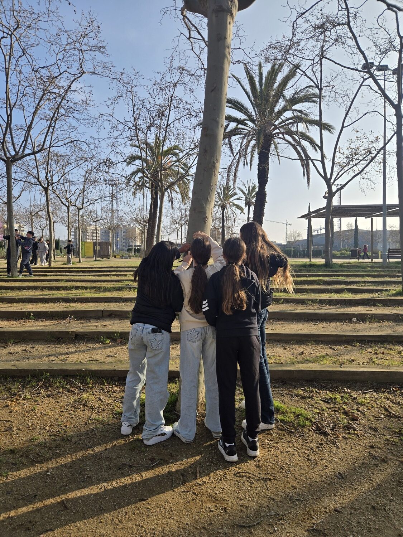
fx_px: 357
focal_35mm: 23
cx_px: 202
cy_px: 268
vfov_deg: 73.9
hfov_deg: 58.9
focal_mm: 5.4
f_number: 1.8
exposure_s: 1/1718
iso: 25
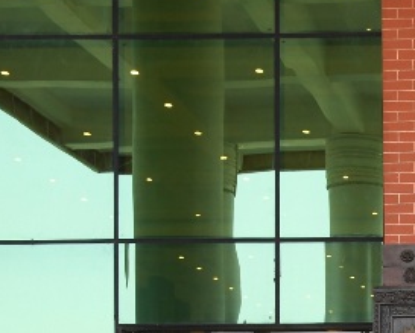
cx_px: 578
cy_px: 503
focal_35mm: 109
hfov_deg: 16.4
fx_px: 1340
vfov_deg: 13.3
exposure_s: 1/125
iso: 800
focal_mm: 31
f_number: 9
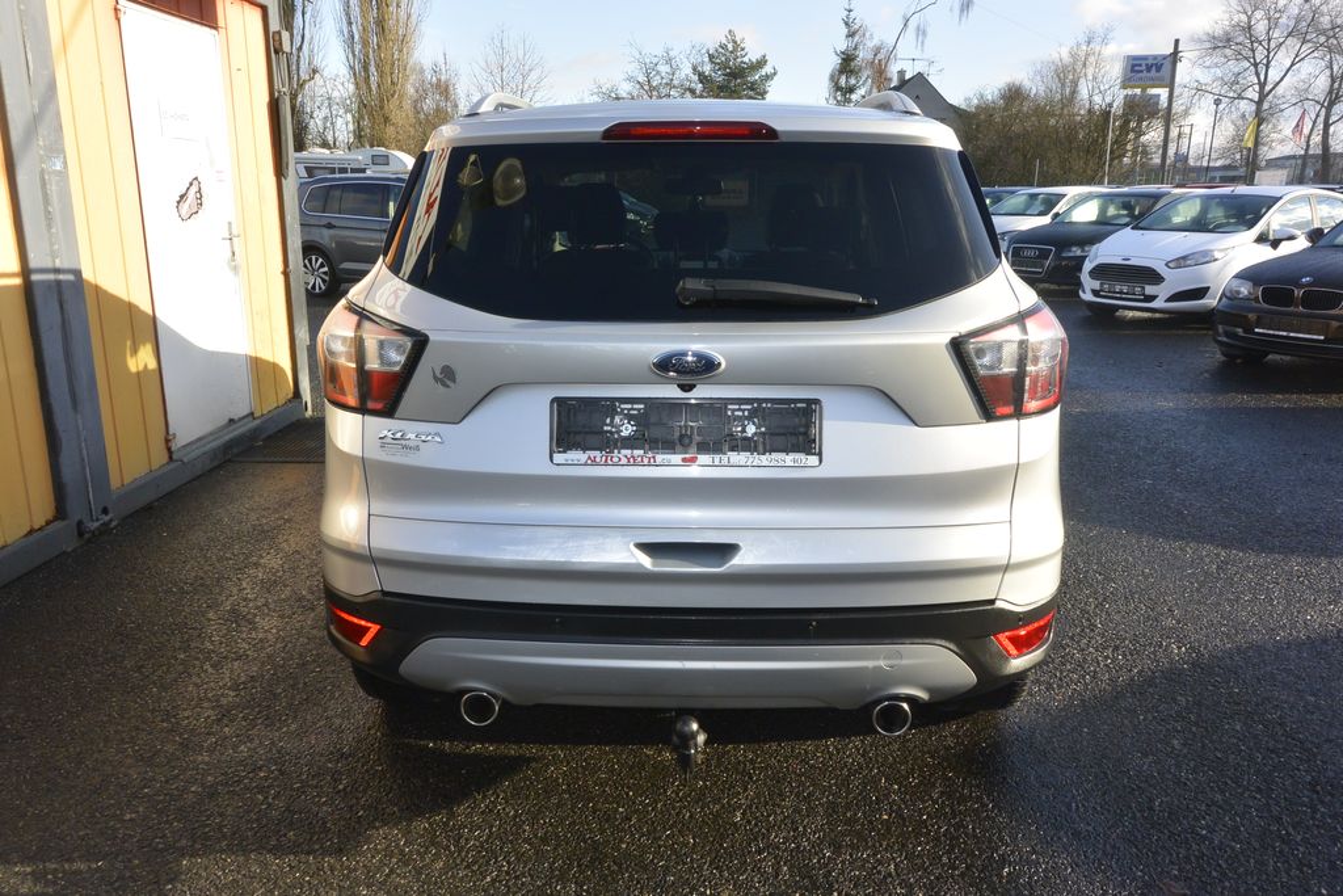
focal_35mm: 27
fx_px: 1007
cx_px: 672
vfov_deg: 47.9
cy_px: 448
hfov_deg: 67.4
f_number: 7.1
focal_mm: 10
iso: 160
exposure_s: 1/250
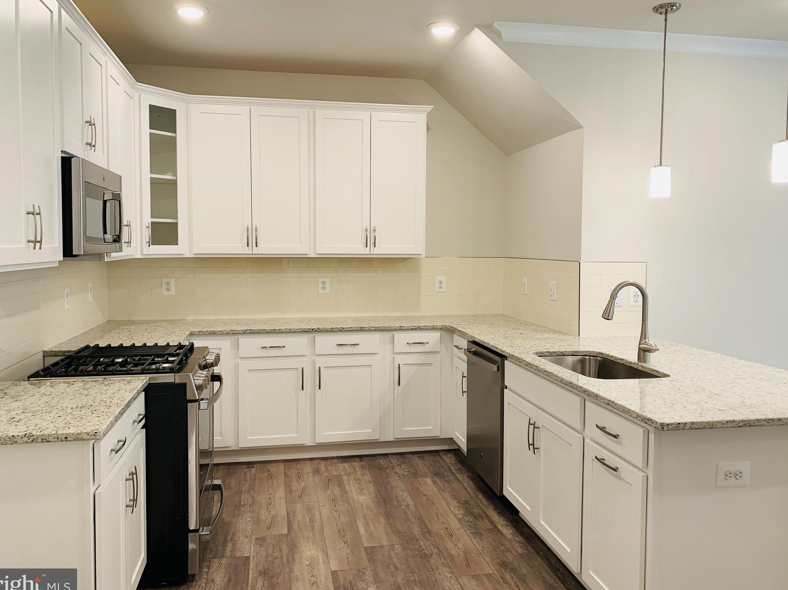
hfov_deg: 63.4
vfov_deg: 49.7
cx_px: 398
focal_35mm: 28
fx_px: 637
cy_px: 285
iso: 64
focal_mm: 4.25
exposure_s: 1/60
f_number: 1.8
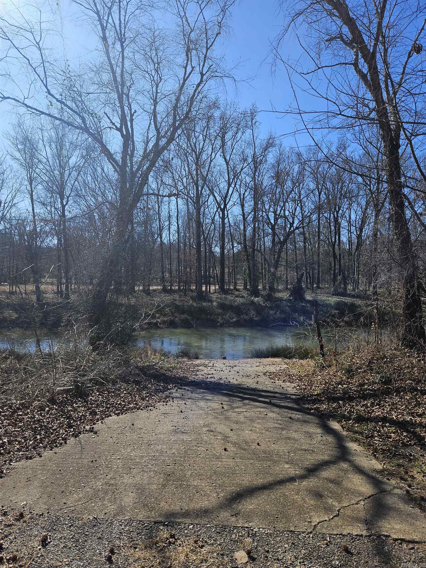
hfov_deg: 58.9
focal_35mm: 23
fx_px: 377
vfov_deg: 73.9
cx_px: 213
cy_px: 284
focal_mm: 5.4
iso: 25
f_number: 1.8
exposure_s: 1/1709
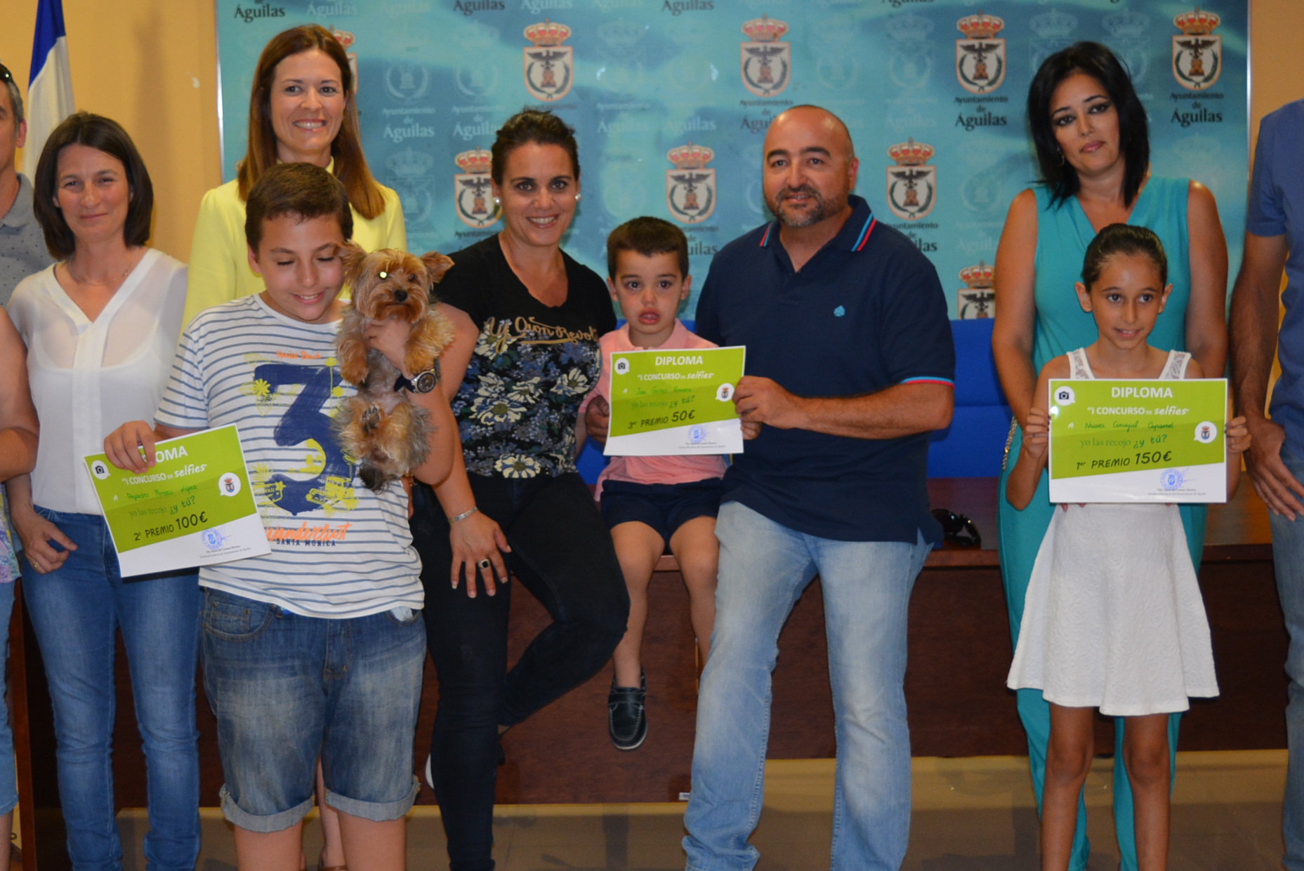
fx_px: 2102
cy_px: 349
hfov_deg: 34.4
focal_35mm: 58
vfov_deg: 23.4
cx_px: 590
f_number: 4
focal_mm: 24
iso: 640
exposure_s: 1/60
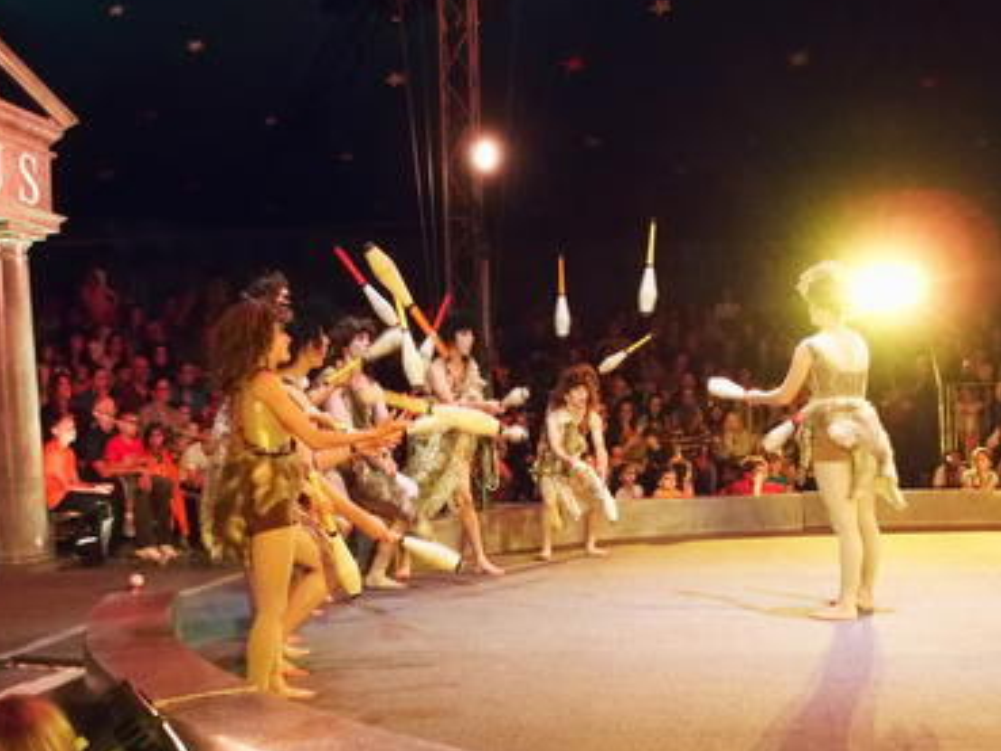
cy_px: 415
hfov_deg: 47.8
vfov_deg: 36.8
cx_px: 486
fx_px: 1128
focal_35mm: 39
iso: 1600
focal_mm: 6.7
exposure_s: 1/100
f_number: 2.8
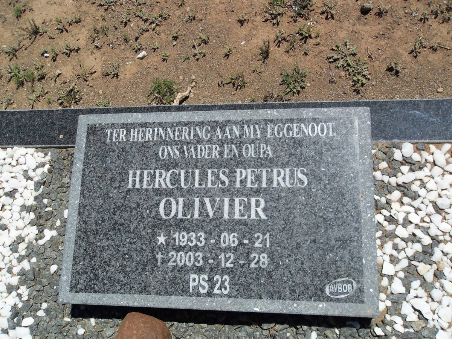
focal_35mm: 35
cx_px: 226
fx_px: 457
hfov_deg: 52.6
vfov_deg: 40.7
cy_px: 170
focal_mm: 6.3
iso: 80
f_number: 8.2
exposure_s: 1/350
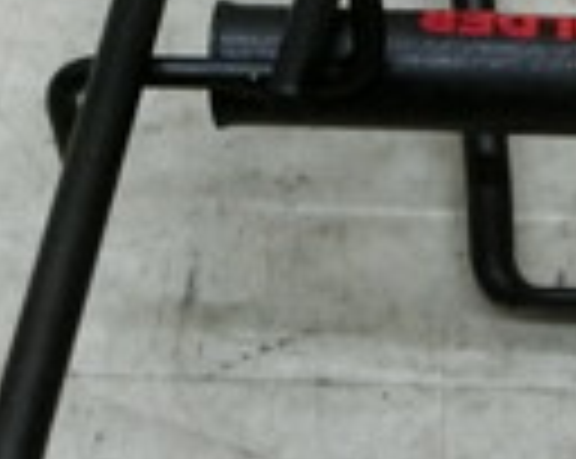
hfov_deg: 16.0
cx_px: 648
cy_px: 281
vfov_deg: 13.1
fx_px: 1992
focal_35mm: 117
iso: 320
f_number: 3.5
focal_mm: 4.5
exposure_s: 1/125
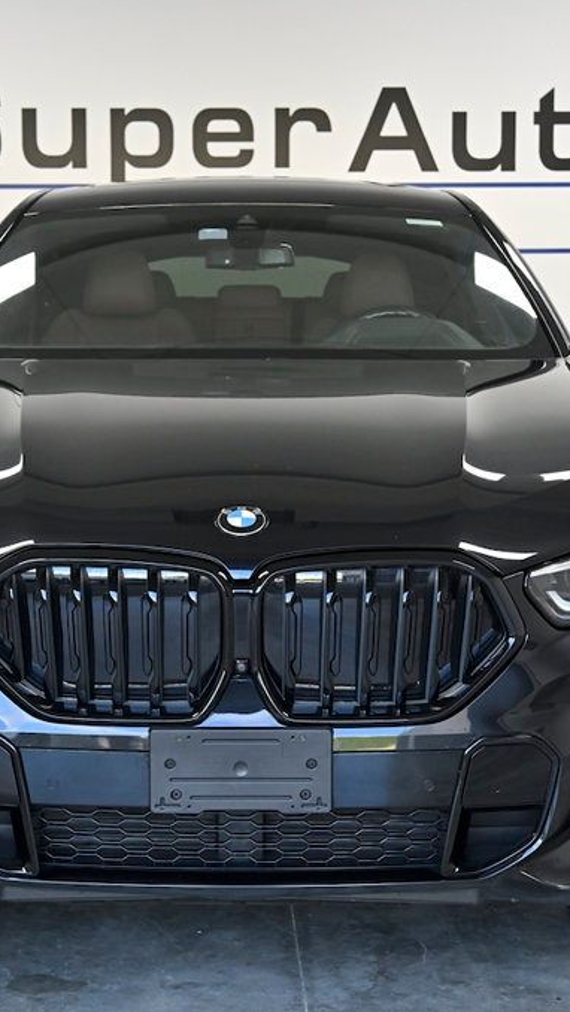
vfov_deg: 31.0
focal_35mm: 68
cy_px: 504
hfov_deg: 17.7
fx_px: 1825
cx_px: 236
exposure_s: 1/640
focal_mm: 43
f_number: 5
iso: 2000
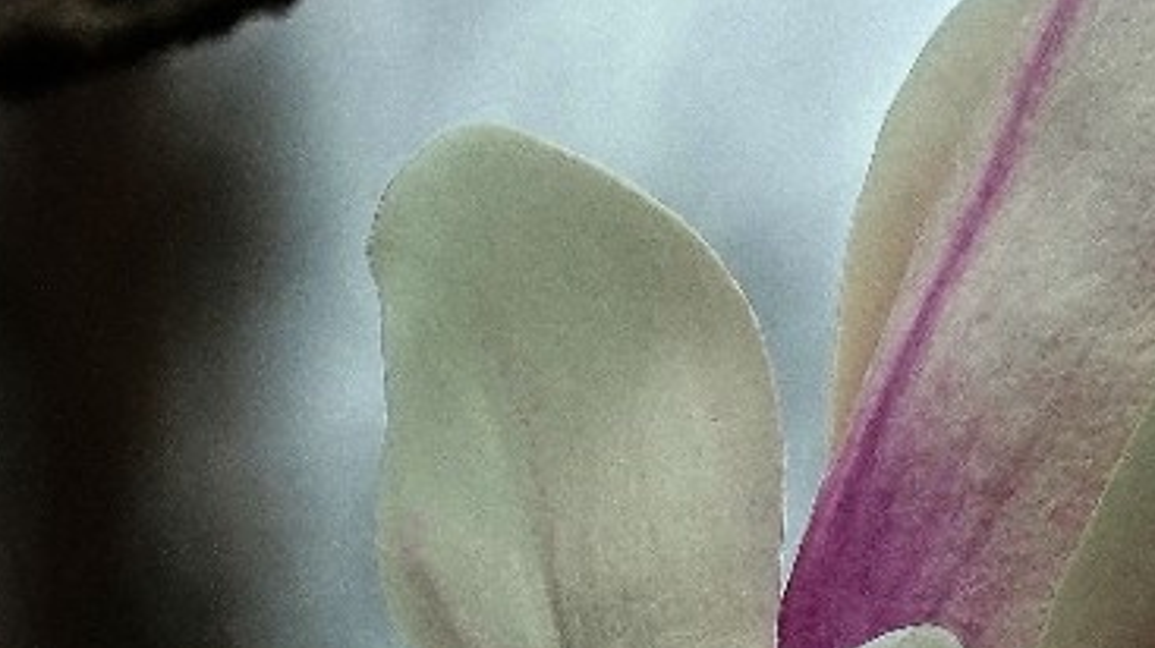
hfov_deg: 1.8
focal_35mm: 1200
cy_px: 351
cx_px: 1051
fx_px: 36732
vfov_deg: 1.0
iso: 400
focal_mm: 200
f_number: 11
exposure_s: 1/400
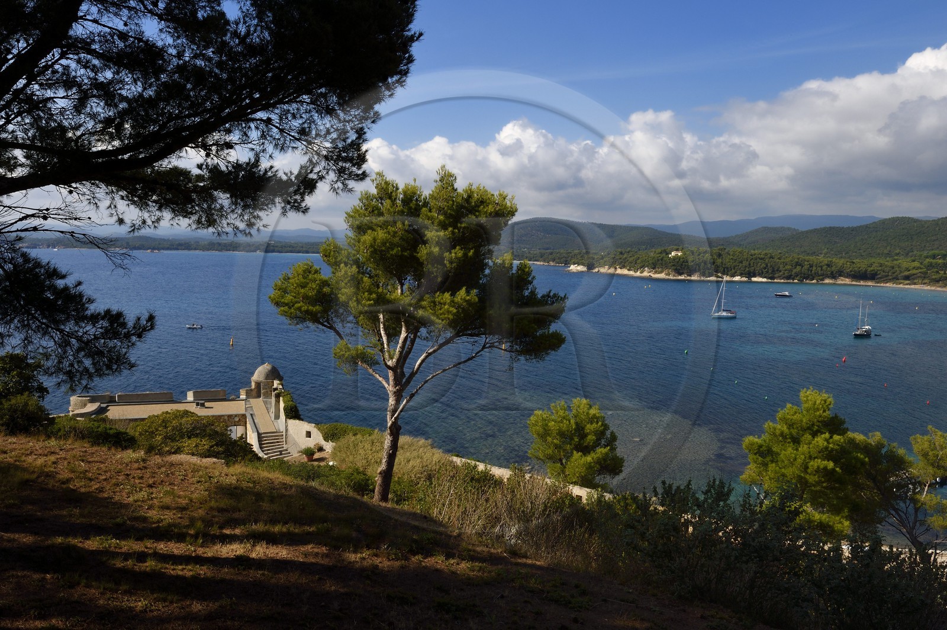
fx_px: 736
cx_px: 474
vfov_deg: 46.3
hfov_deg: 65.5
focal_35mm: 28
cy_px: 315
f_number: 20
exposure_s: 1/160
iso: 200
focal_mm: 28
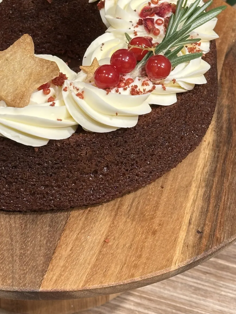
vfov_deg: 18.4
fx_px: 954
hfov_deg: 14.1
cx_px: 68
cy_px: 32
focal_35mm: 105
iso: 50
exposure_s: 1/50
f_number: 1.78
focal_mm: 6.86
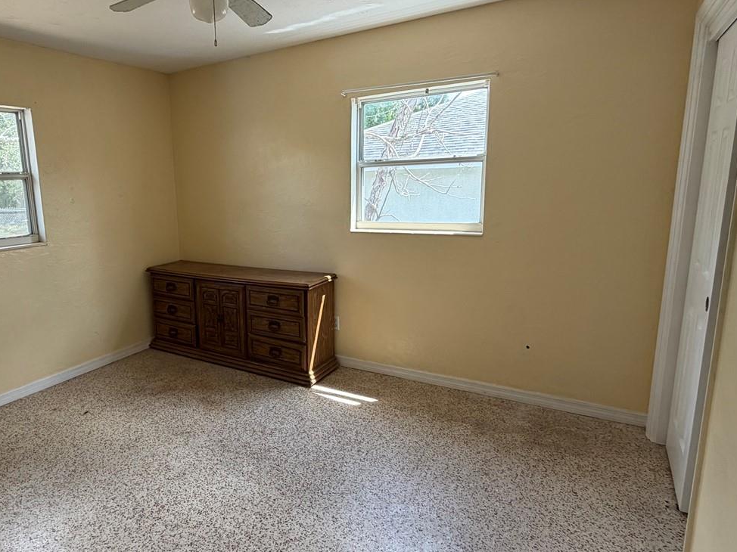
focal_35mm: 23
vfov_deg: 58.9
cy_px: 271
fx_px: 490
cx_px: 263
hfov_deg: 72.3
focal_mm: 2.22
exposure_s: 1/121
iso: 100
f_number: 2.2
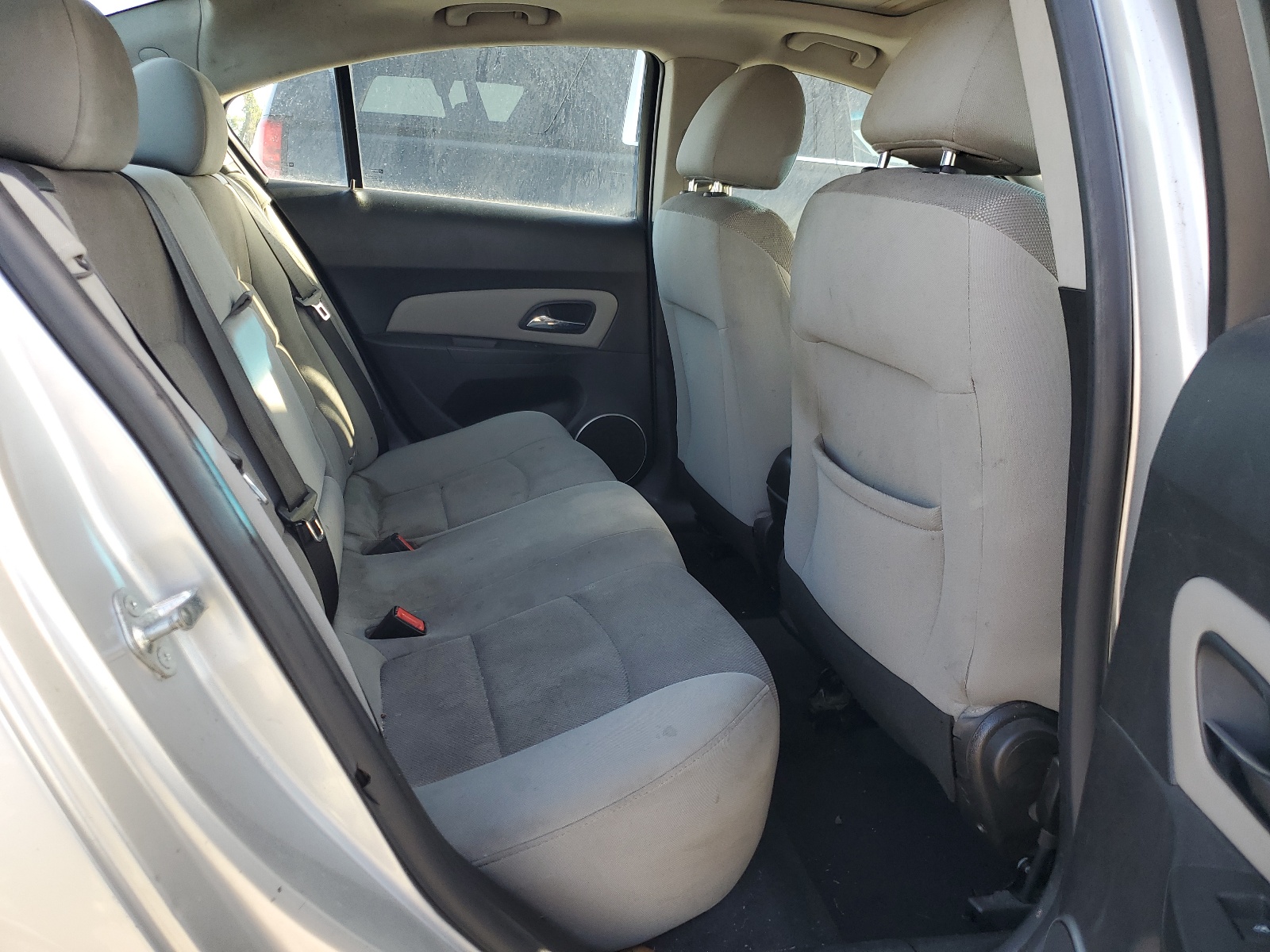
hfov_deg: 67.3
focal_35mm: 26
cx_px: 635
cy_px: 476
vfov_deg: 53.1
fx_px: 954
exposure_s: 1/175
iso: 50
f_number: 1.5
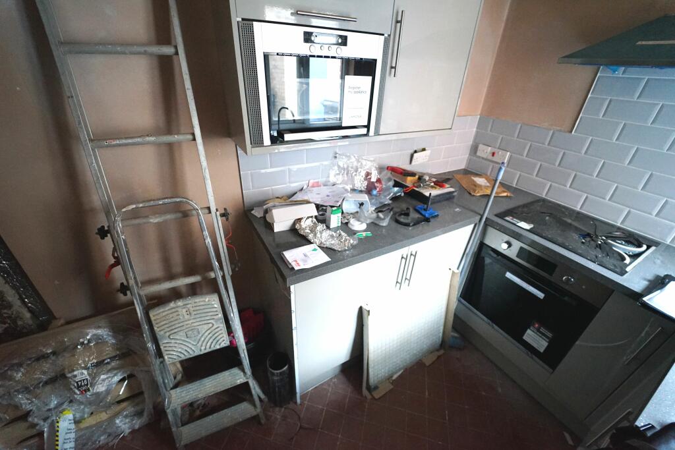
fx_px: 263
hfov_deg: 104.2
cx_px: 338
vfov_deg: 81.2
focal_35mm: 14
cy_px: 225
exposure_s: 1/15
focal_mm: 14
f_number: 2.8
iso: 6400
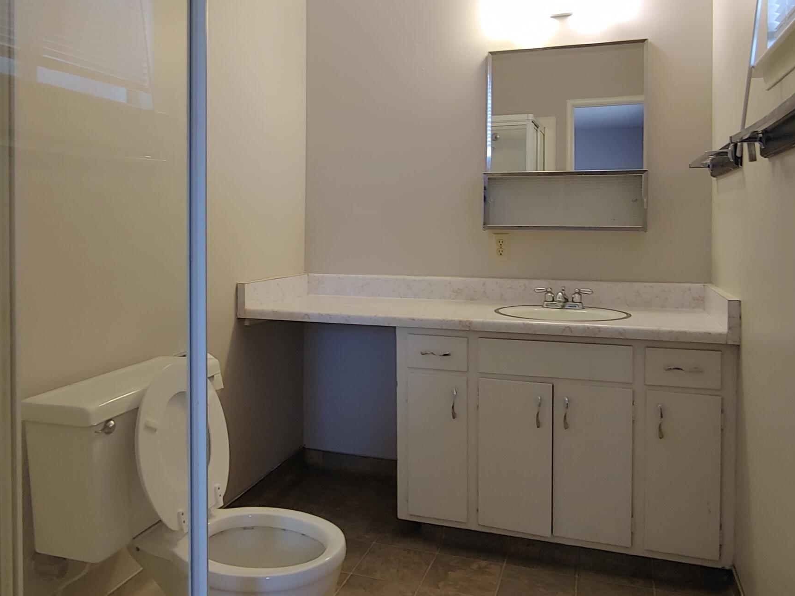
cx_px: 346
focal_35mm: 28
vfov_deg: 49.4
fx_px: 643
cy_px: 231
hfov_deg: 63.2
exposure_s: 1/30
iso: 100
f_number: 1.9
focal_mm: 2.18
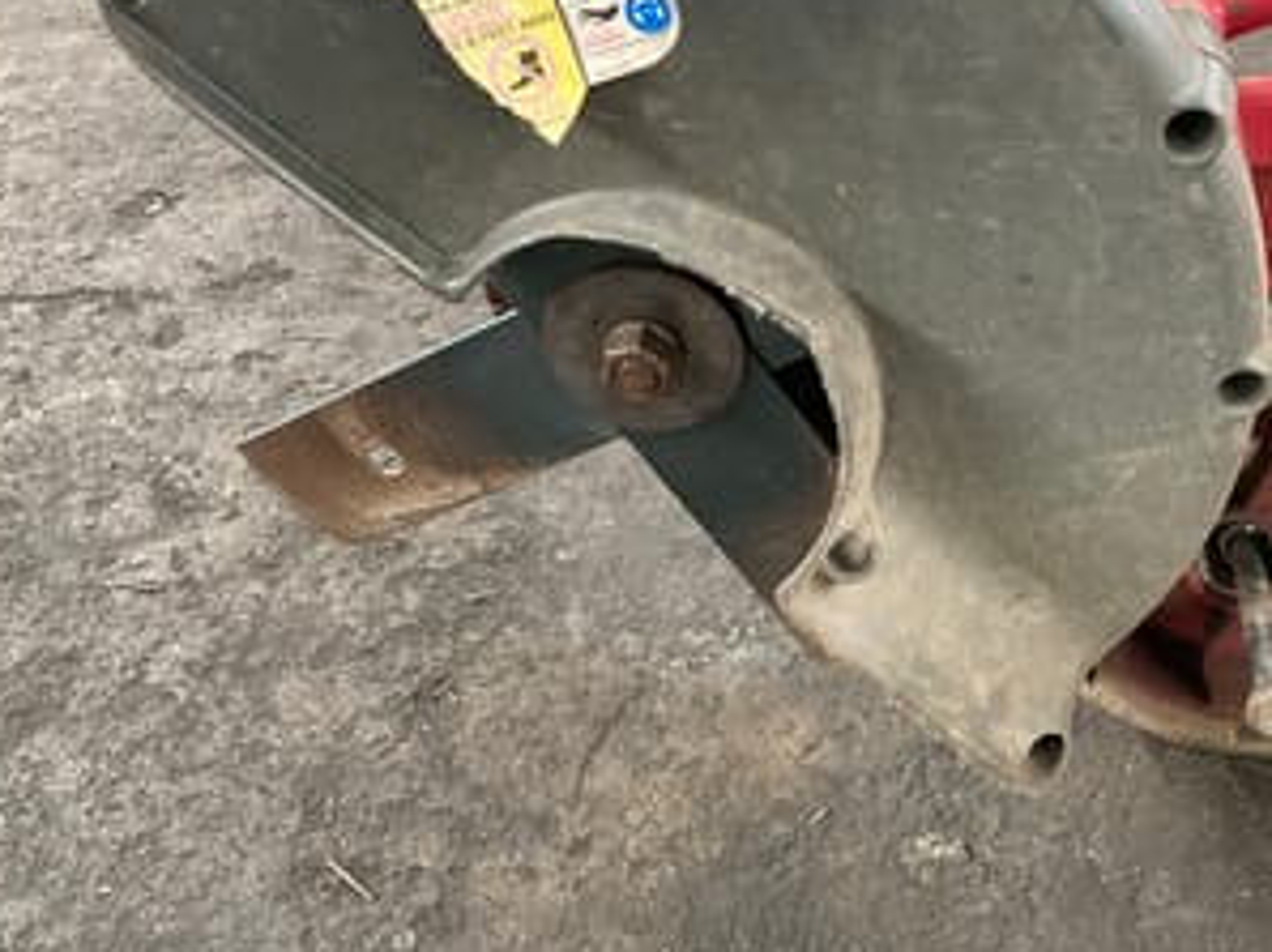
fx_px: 1726
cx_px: 871
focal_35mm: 47
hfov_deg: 39.9
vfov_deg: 30.8
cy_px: 403
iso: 320
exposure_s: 1/50
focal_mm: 3.99
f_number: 1.8
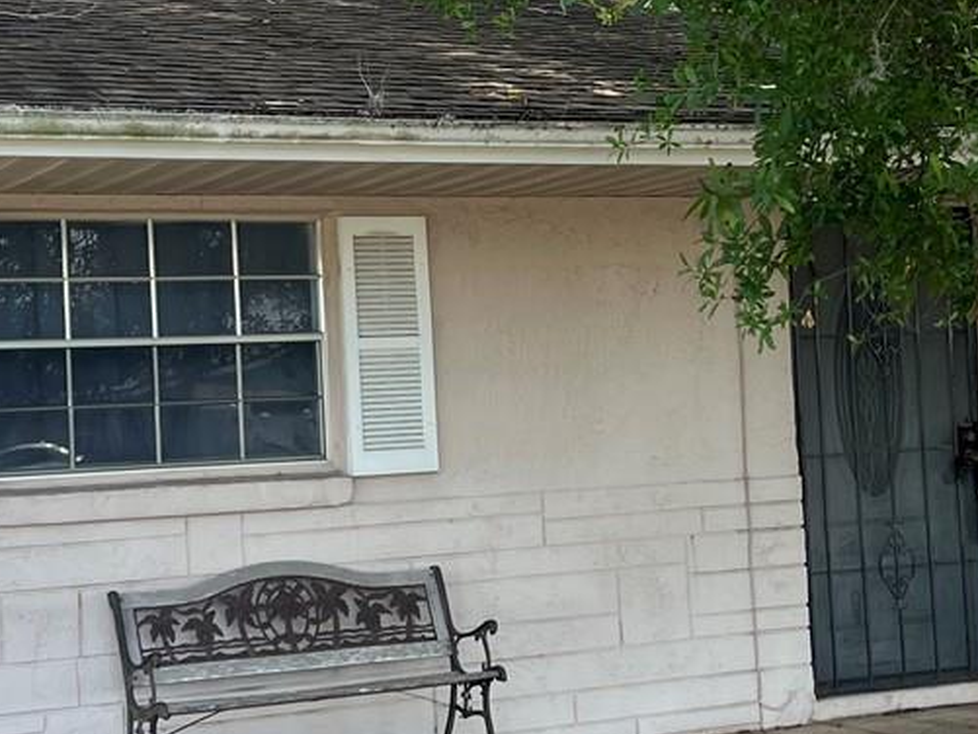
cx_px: 593
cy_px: 344
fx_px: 2346
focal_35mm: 83
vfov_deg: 17.8
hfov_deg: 23.5
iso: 50
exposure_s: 1/803
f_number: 1.5
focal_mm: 5.7
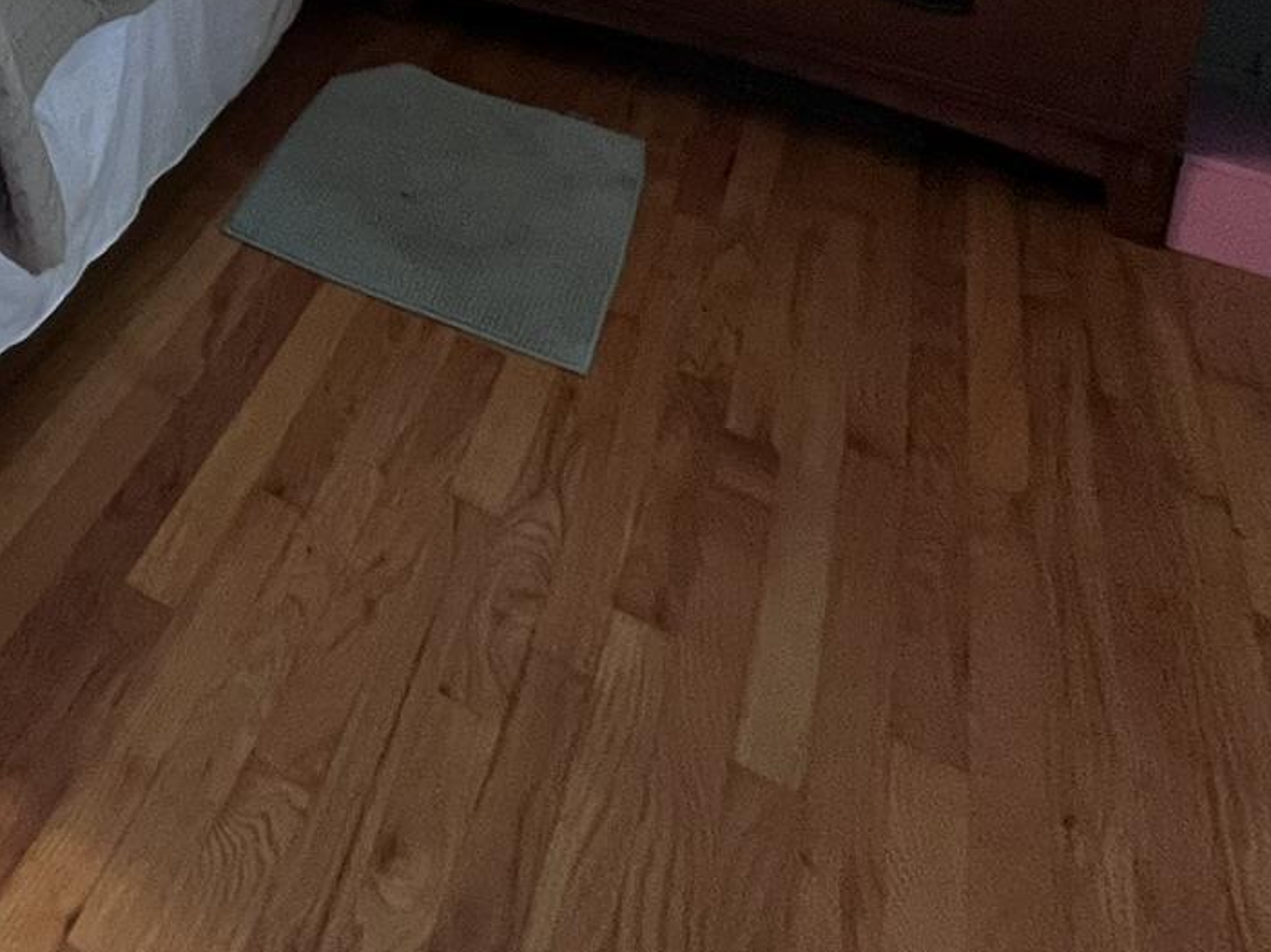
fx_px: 1395
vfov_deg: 27.6
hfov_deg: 37.0
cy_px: -428
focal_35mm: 38
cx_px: -263
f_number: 1.8
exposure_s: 1/60
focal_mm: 1.57
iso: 250
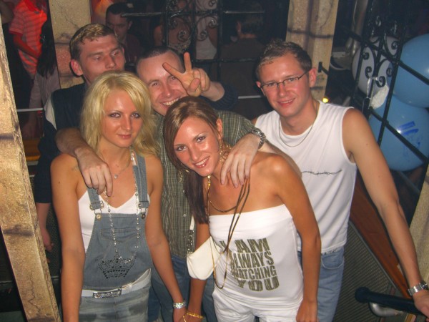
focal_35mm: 38
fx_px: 471
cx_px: 214
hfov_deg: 49.0
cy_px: 161
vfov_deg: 37.7
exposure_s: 1/60
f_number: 2.8
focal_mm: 7.9
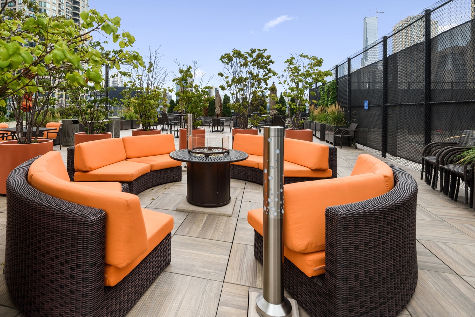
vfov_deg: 64.1
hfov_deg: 86.0
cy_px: 130
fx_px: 251
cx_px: 193
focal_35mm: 19
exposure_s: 1/640
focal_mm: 16
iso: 200
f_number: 8
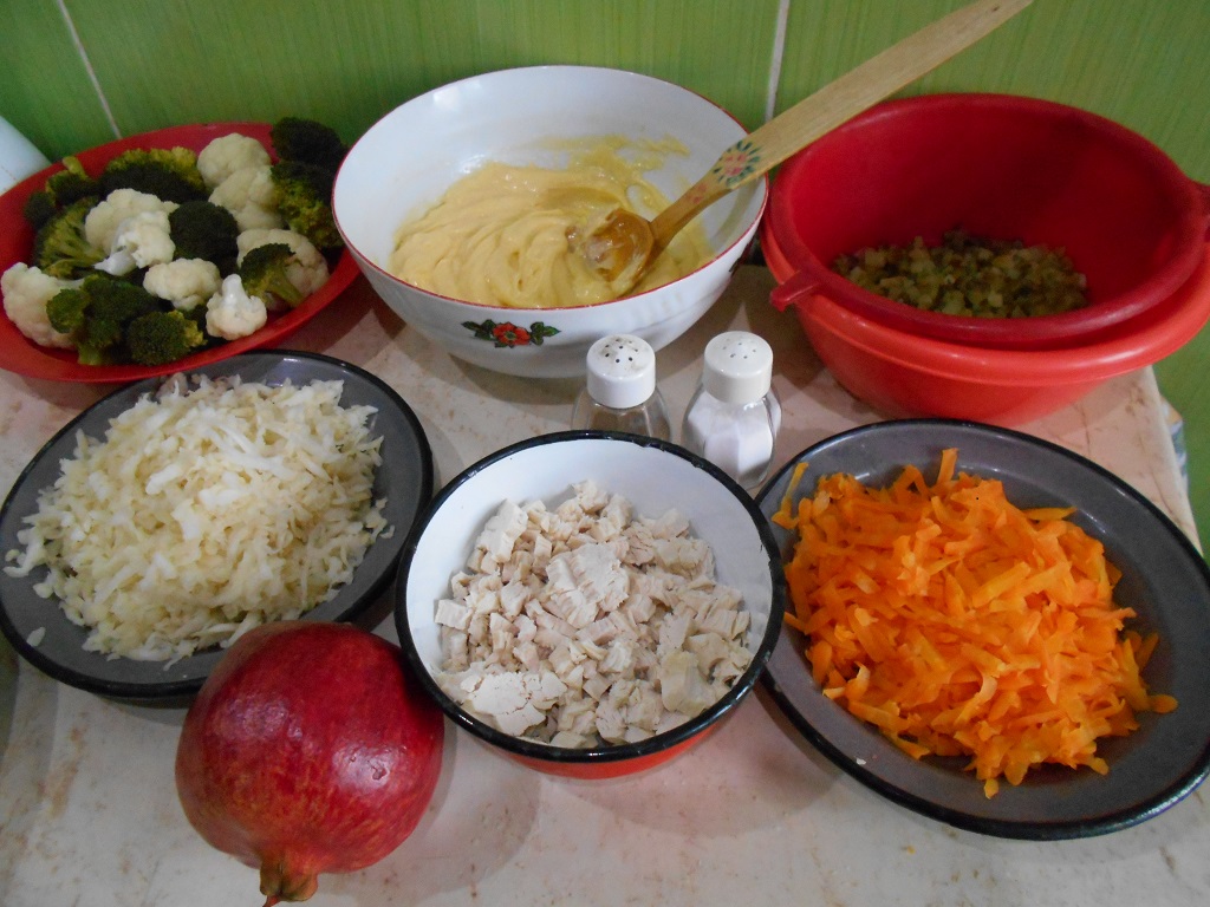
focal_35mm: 26
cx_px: 605
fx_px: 909
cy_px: 454
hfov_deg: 67.3
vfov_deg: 53.1
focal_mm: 4.6
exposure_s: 1/50
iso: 800
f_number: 3.2
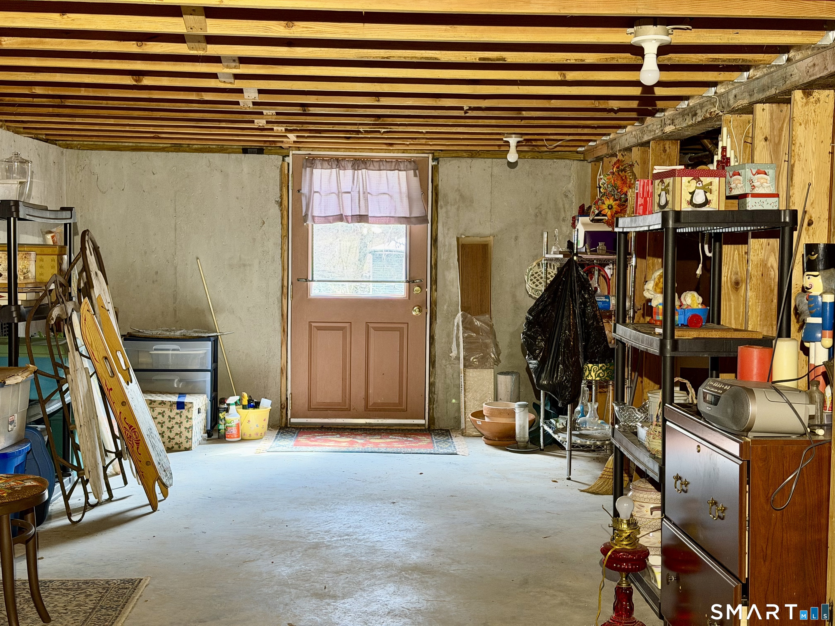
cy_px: 313
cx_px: 418
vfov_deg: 30.3
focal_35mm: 48
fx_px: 1158
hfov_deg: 39.7
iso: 250
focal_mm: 6.76
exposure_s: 1/49
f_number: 1.78
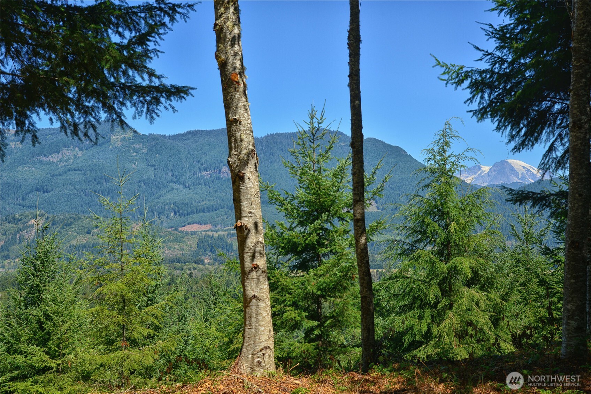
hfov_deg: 39.6
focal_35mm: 50
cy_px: 197
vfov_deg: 27.0
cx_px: 296
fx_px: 821
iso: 200
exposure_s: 1/250
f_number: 11
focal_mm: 50
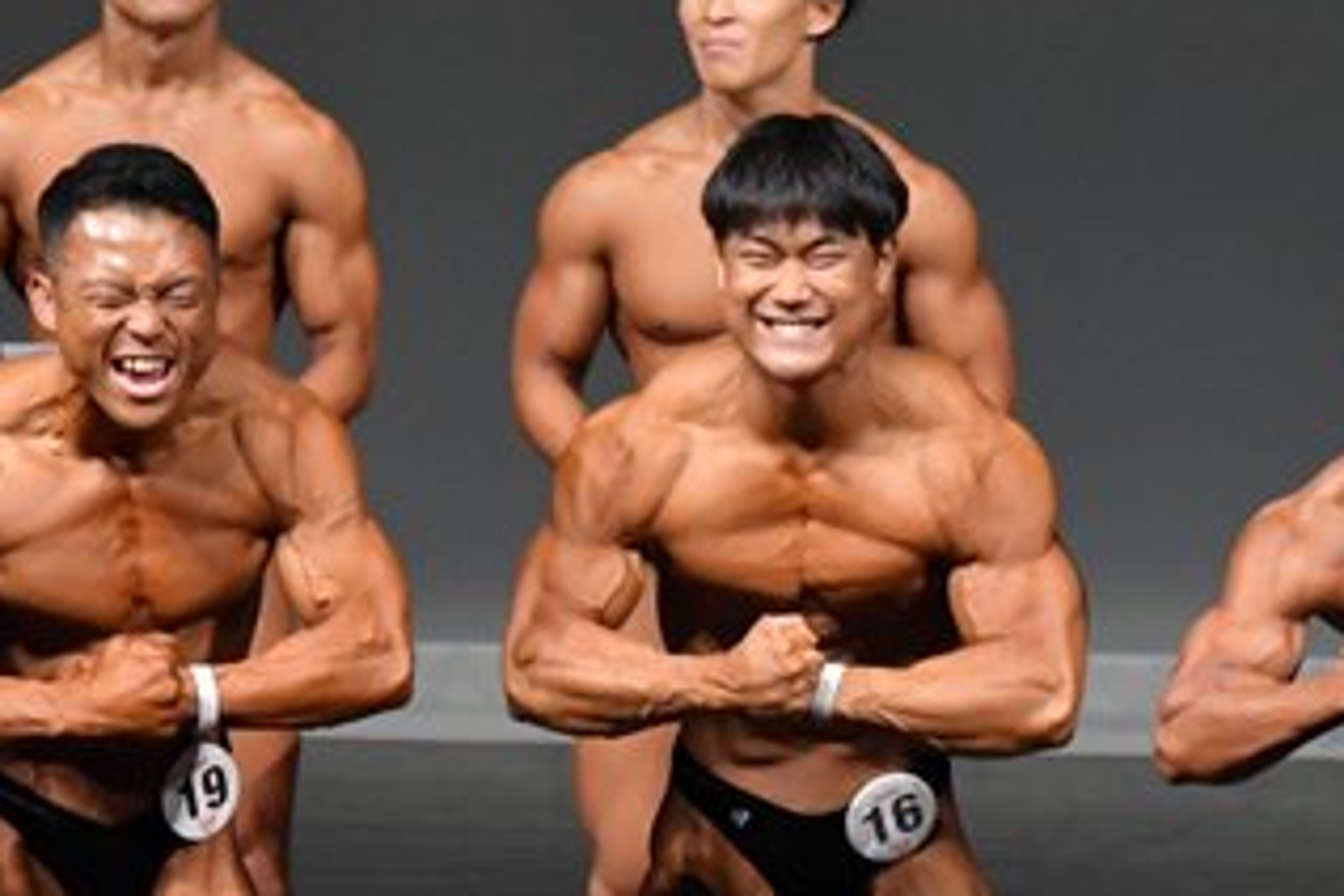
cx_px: 856
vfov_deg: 2.0
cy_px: 1040
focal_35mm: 695
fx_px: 25945
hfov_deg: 3.0
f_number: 5.6
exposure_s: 1/400
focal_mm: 190
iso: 4000
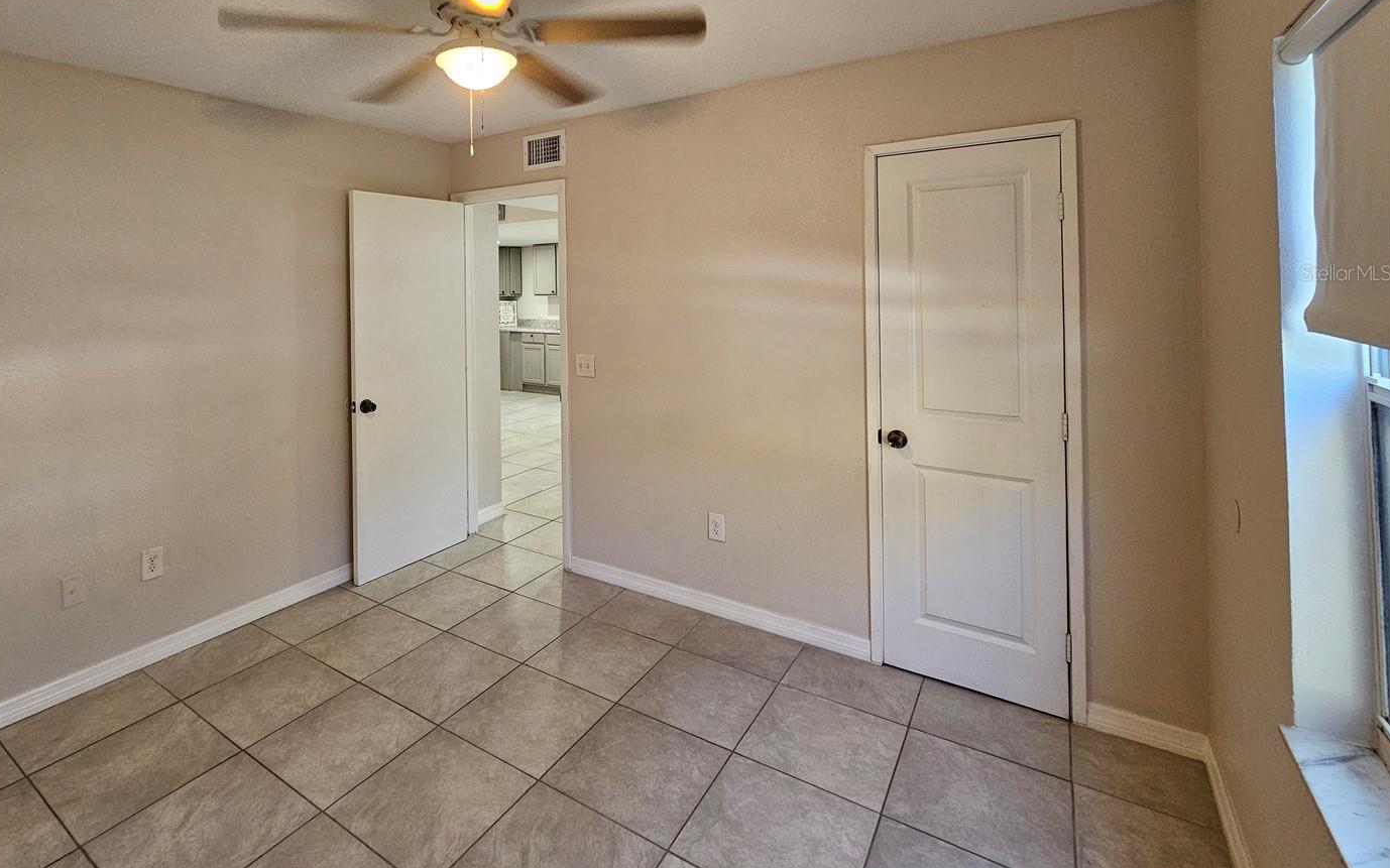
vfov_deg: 68.7
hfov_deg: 97.1
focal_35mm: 16
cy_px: 272
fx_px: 606
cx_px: 589
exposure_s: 1/60
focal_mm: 2.2
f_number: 2.2
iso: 320
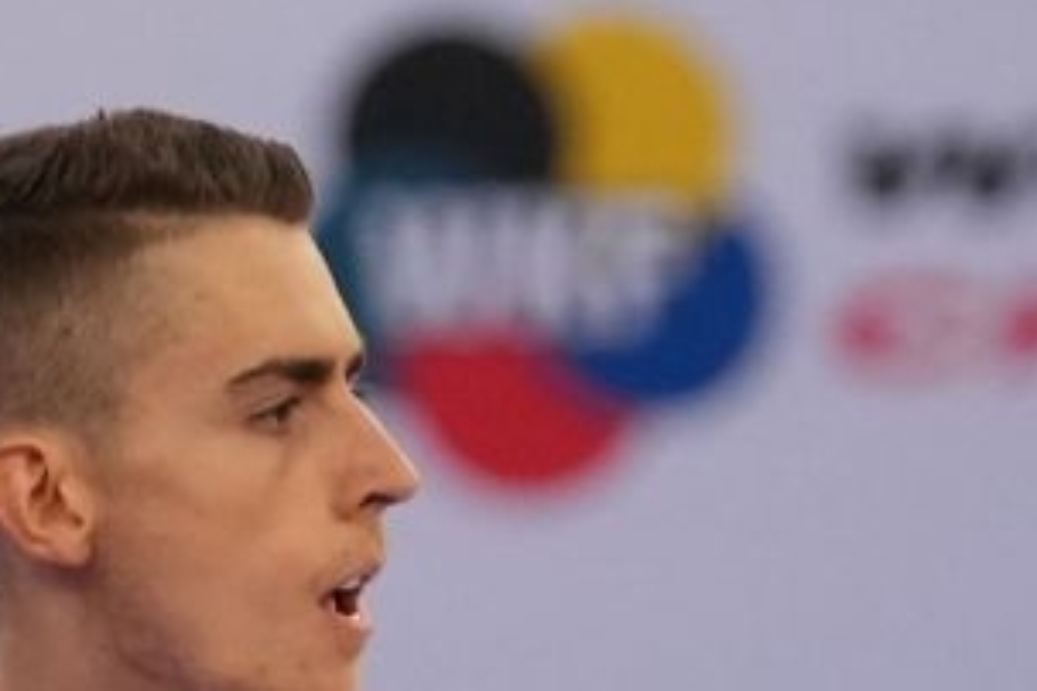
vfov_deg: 0.9
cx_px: 1386
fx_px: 44645
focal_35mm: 1550
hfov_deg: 1.3
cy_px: 1269
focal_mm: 174
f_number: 2.8
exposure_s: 1/1000
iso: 2000
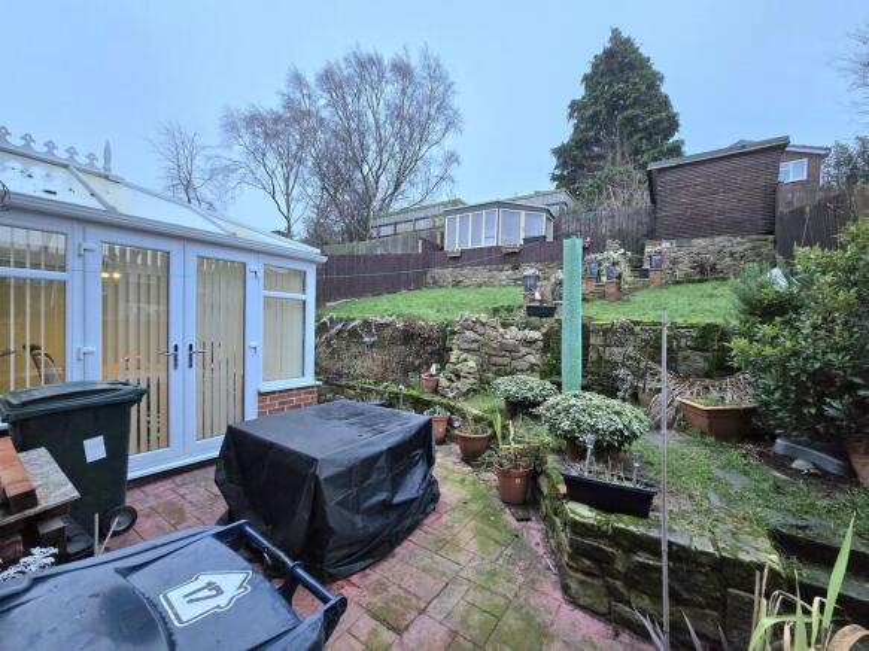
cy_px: 326
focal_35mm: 13
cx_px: 434
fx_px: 326
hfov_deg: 106.2
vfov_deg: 89.9
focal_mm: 2.2
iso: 250
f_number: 2.2
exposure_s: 1/50.3
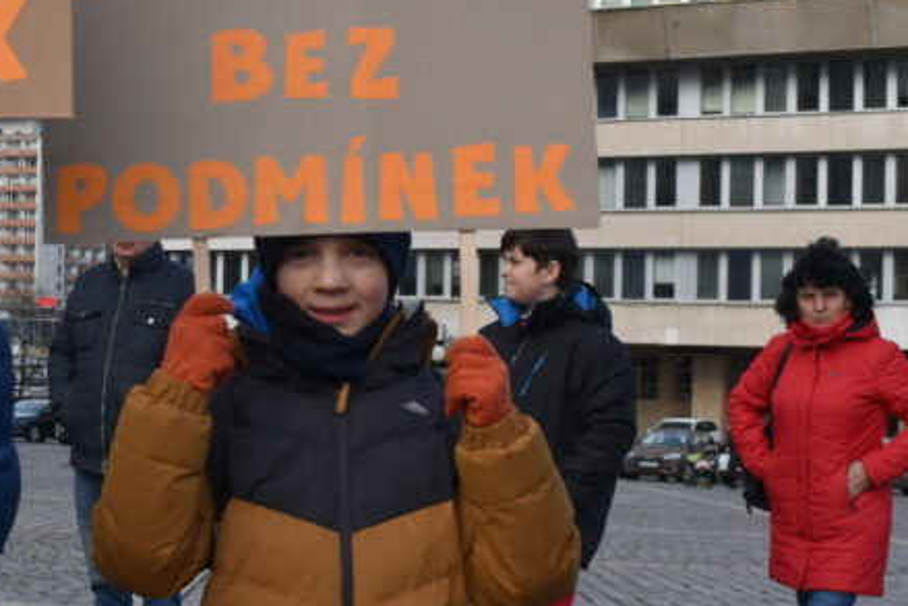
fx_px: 2119
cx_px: 68
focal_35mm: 84
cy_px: 272
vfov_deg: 16.3
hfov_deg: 23.5
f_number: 5
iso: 400
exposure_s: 1/1250
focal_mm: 24
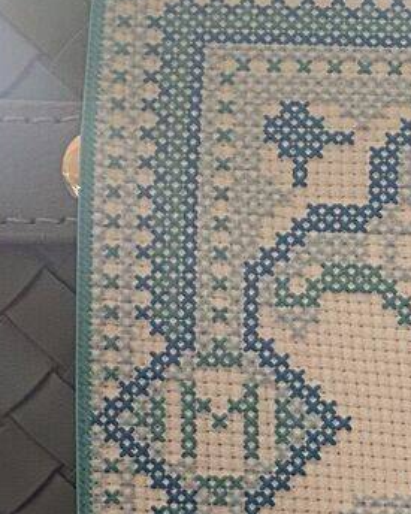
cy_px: 710
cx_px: 789
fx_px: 1795
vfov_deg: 15.4
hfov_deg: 11.8
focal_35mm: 118
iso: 125
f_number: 1.8
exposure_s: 1/65
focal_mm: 4.25
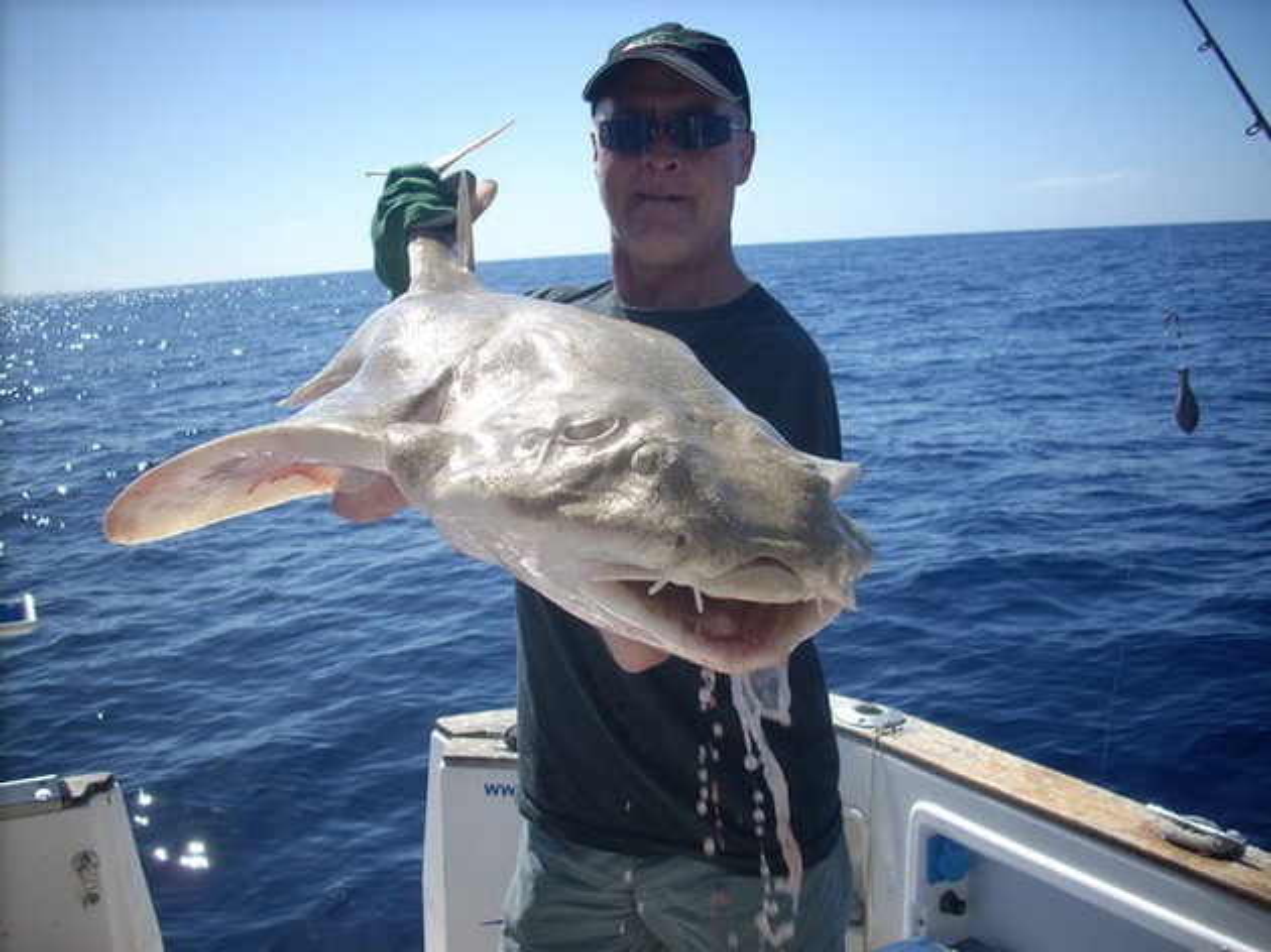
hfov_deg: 50.2
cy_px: 476
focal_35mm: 37
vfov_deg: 38.6
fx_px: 1358
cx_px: 636
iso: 64
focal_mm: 6.2
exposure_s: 1/285
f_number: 5.6
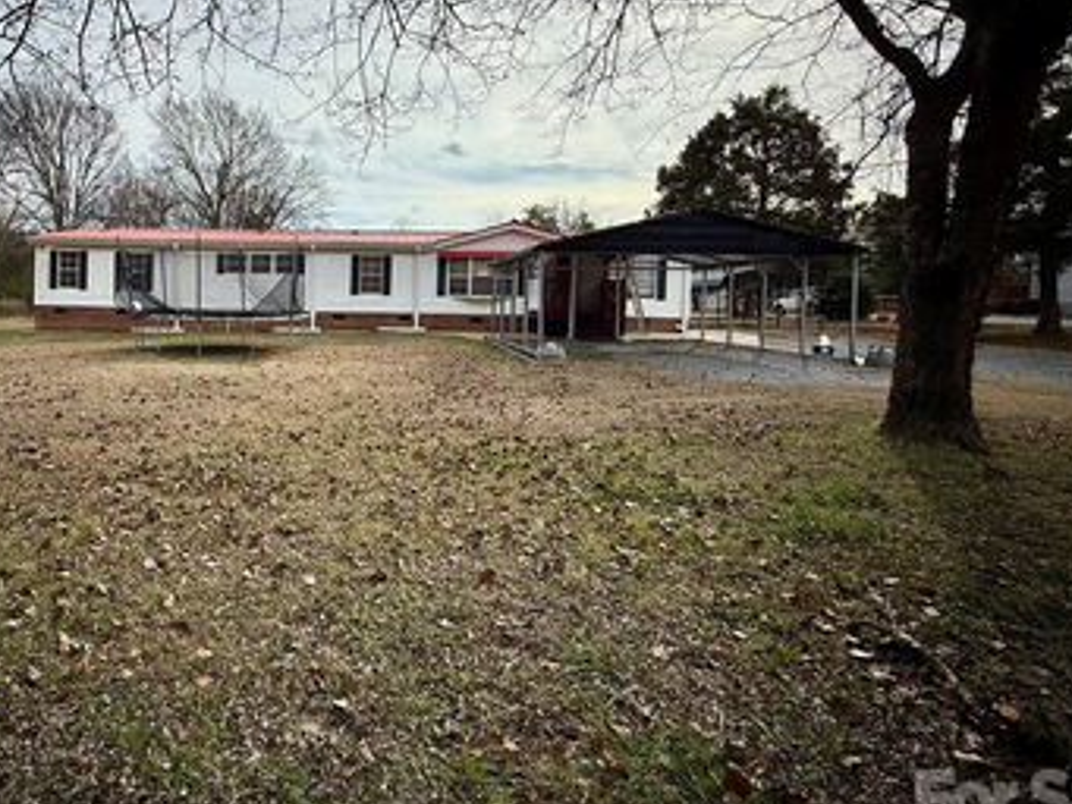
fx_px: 651
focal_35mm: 21
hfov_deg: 76.6
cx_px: 362
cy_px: 320
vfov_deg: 62.9
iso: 50
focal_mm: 2.22
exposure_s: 1/2717
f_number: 2.2
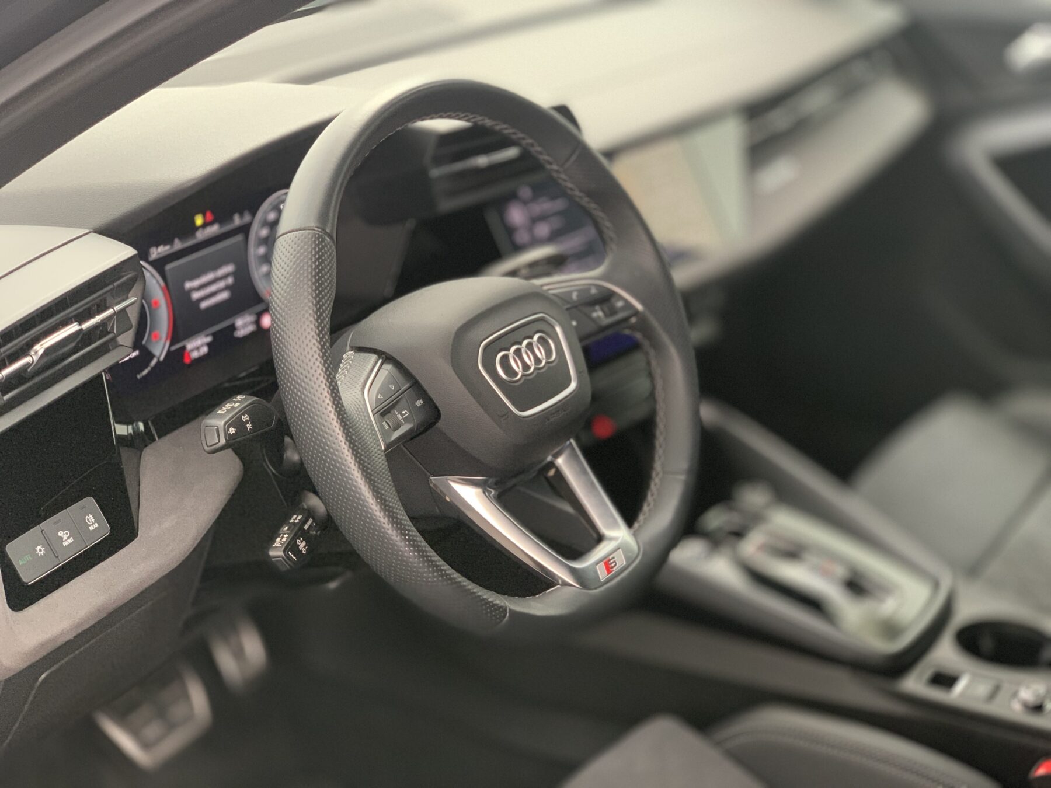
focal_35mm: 52
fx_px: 1579
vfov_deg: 28.0
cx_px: 526
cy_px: 394
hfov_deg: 36.8
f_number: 2.4
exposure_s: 1/60
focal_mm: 6
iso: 250
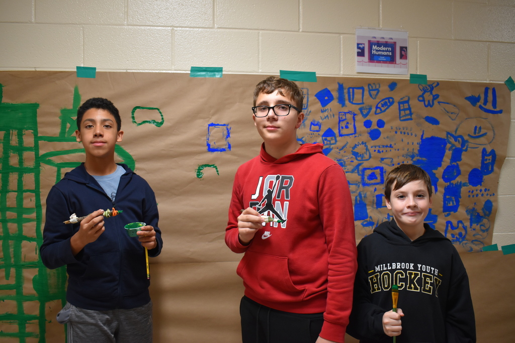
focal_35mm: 33
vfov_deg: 40.0
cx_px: 258
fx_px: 472
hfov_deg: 57.2
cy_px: 172
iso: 800
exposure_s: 1/60
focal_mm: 22
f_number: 3.8
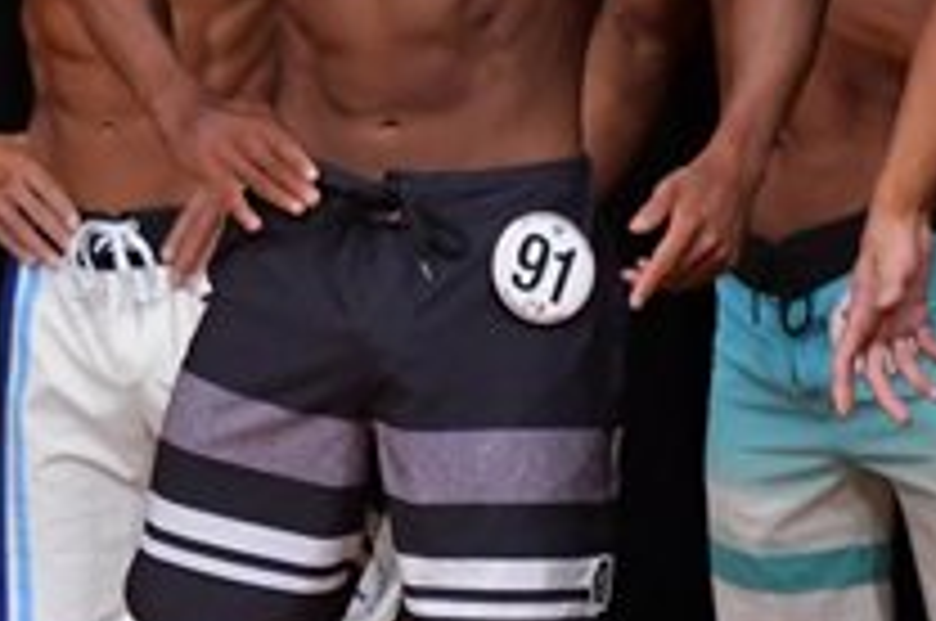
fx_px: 26167
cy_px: 238
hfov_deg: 2.0
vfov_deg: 1.4
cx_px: 646
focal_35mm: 1008
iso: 5000
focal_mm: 180
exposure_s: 1/400
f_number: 5.6
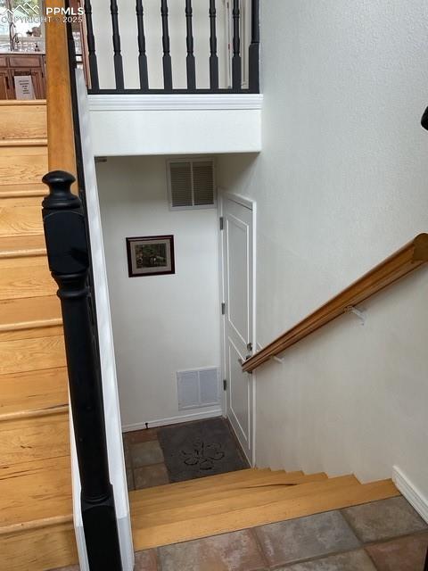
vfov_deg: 61.7
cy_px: 286
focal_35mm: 29
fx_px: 478
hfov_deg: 48.2
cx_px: 214
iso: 40
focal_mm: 3
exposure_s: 1/60
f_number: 1.8
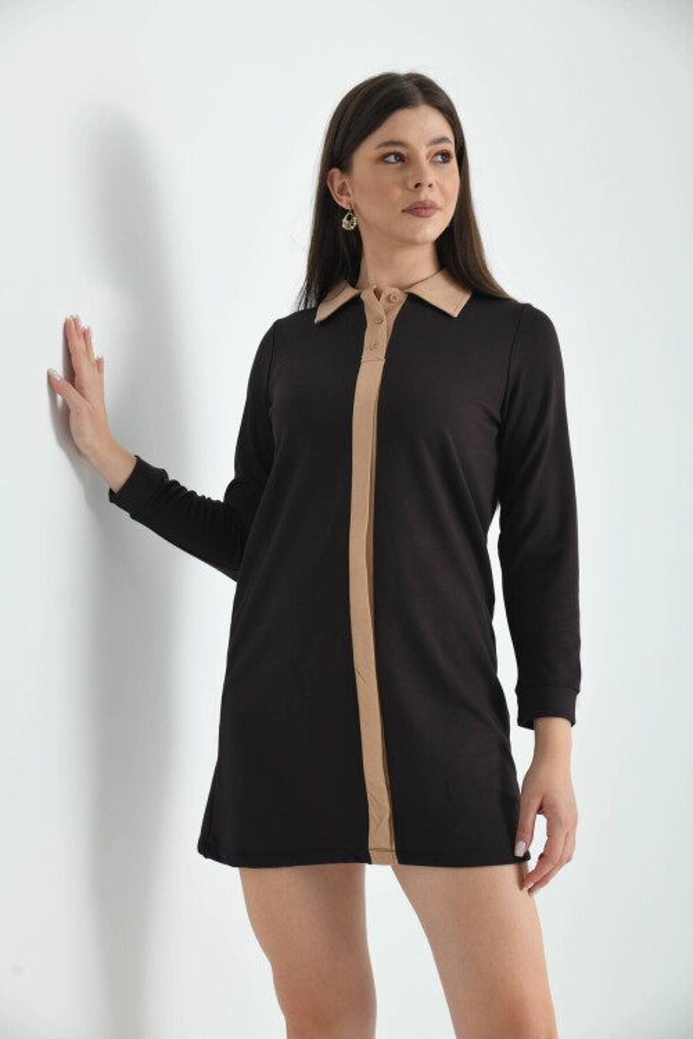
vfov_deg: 31.0
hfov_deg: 20.9
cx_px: 346
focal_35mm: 65
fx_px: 1877
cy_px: 520
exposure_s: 1/125
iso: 100
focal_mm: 65
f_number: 6.3
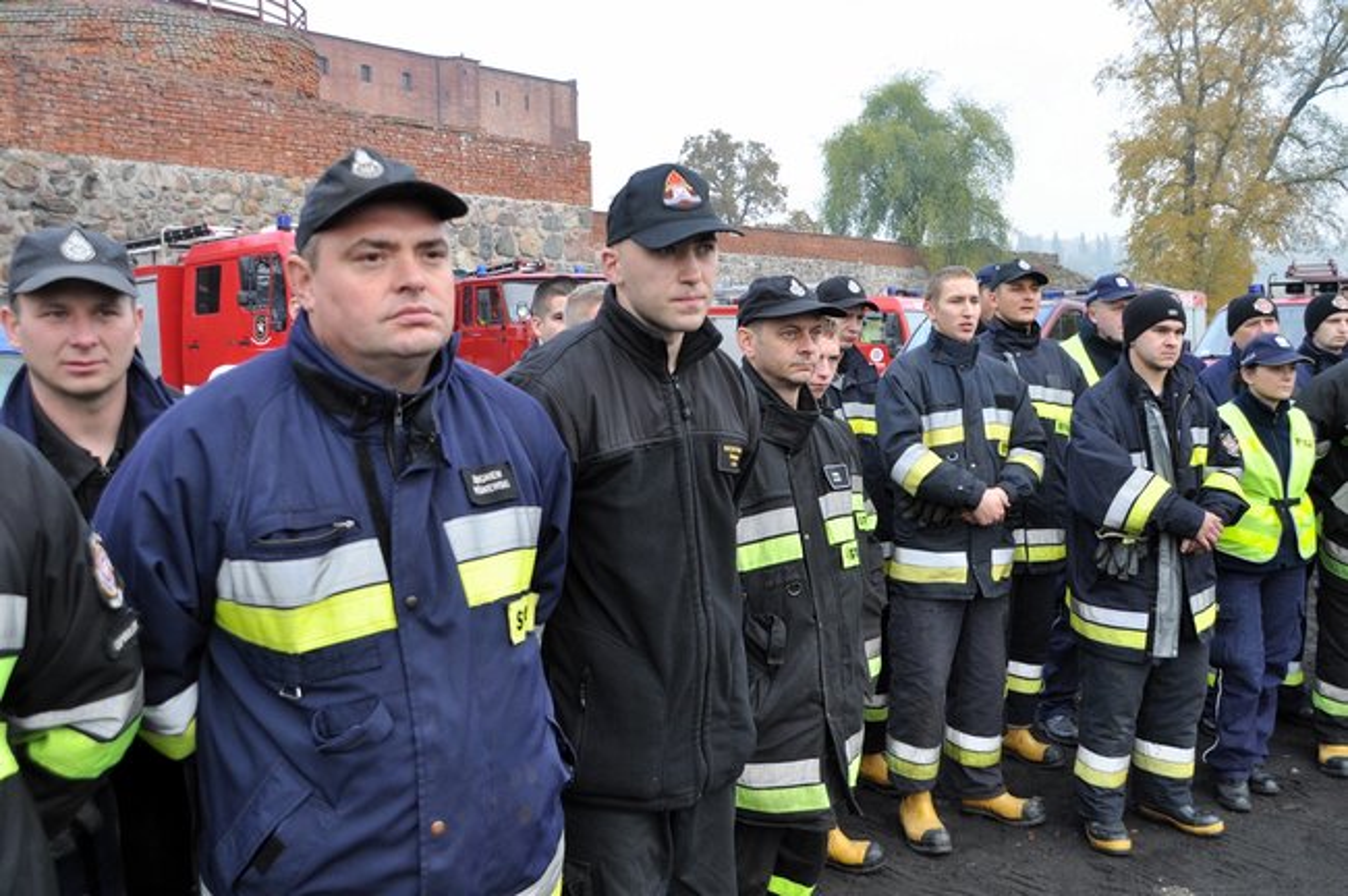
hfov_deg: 57.3
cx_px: 674
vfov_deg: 39.9
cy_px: 448
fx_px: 1234
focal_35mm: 33
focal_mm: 22
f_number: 5.6
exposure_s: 1/125
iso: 400
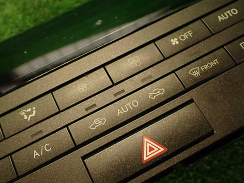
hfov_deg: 51.3
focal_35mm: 36
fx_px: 254
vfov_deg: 39.7
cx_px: 115
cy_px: 93
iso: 250
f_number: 2.4
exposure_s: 1/30
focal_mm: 5.79
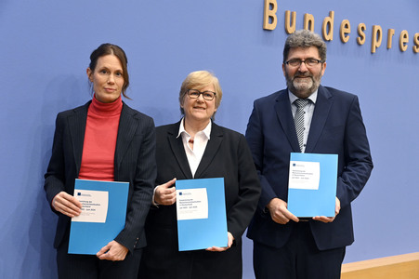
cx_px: 210
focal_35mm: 55
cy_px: 140
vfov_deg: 24.6
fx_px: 640
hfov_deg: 36.3
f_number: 5.6
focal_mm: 55
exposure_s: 1/320
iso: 5000
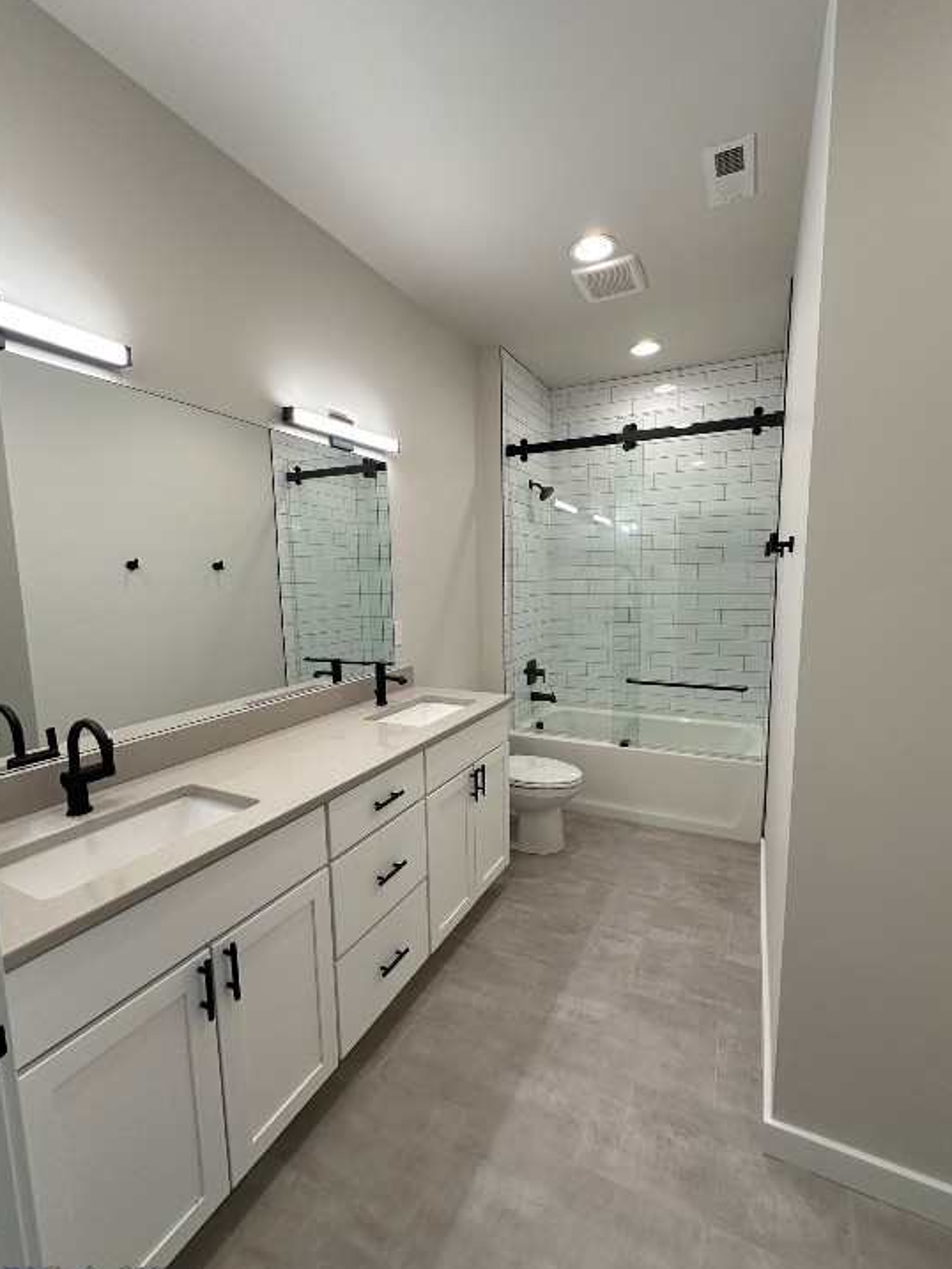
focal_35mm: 15
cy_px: 642
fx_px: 550
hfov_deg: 81.7
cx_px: 501
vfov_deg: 98.2
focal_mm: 2.22
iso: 125
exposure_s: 1/120
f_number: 2.2
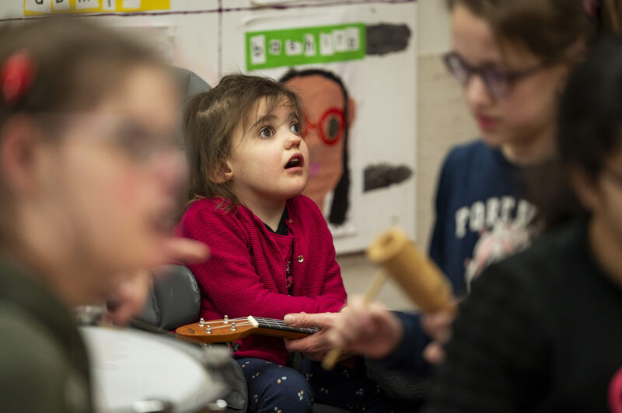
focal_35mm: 170
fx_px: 2935
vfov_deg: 8.1
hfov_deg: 12.1
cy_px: 206
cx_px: 311
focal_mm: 170
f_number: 2.8
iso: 720
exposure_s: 1/200
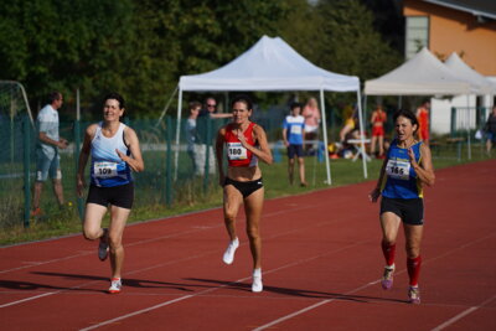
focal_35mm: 200
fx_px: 2756
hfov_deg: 10.3
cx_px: 248
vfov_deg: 6.9
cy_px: 166
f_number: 4.5
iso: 125
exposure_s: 1/1600
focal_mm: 200
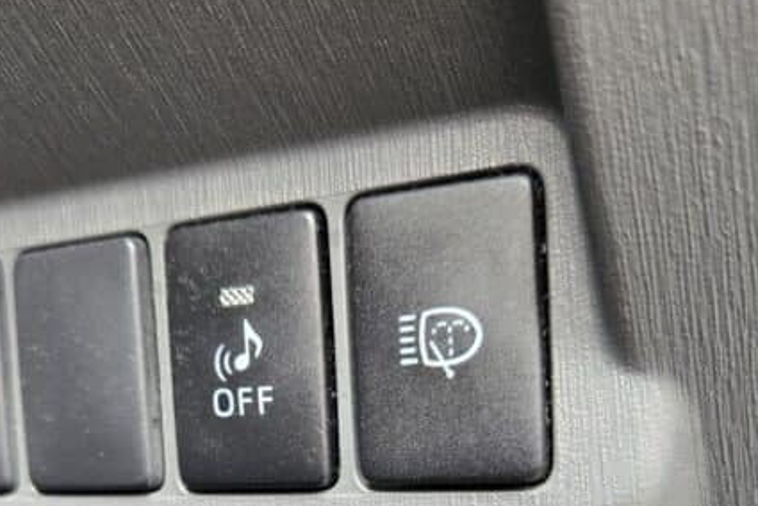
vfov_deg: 28.0
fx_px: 948
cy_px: 511
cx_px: 317
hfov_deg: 43.4
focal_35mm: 45
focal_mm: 5.4
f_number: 1.8
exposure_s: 1/100
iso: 500
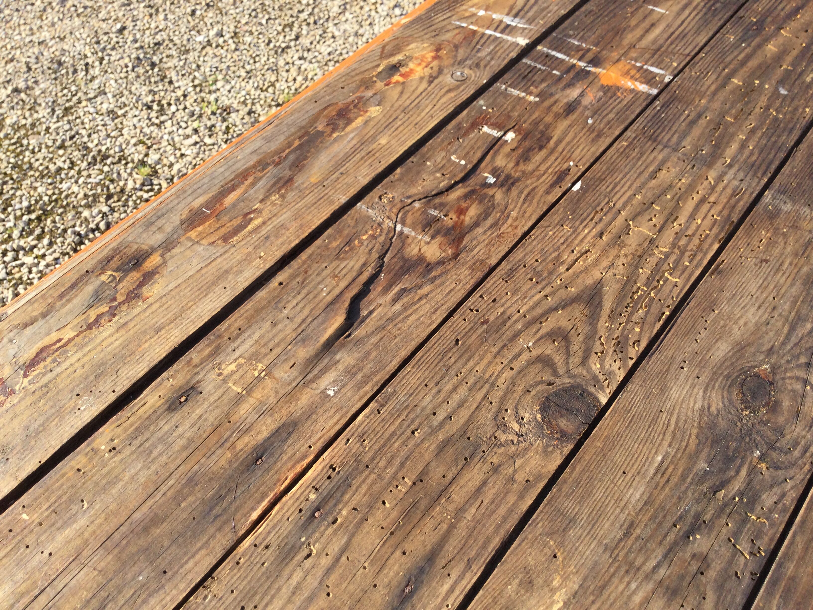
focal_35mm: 31
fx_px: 728
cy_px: 305
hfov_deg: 58.4
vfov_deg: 45.4
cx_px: 406
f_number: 2.4
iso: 25
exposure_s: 1/485
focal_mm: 3.3
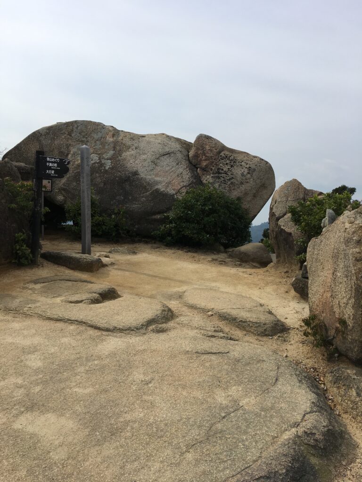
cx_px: 181
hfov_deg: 48.2
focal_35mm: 29
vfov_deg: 61.7
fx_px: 404
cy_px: 241
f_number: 2.2
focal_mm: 4.15
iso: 25
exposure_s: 1/3077
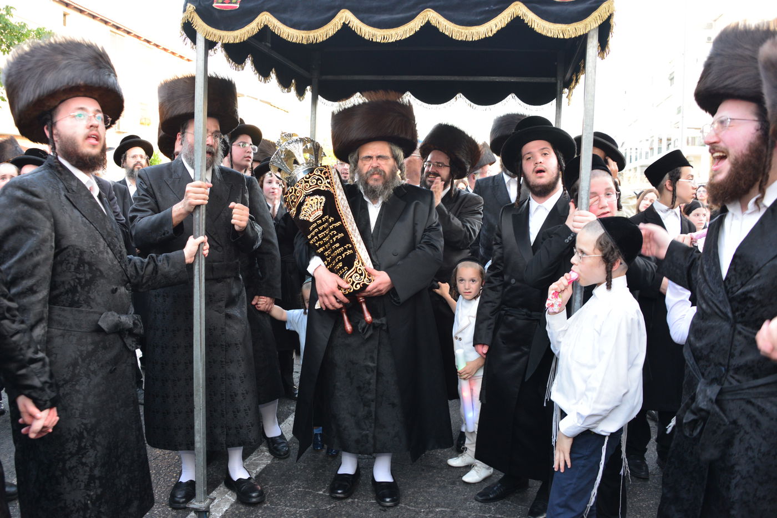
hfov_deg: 65.5
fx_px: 604
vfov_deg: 46.4
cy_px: 259
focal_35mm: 28
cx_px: 388
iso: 1250
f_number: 5.6
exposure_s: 1/100
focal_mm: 28
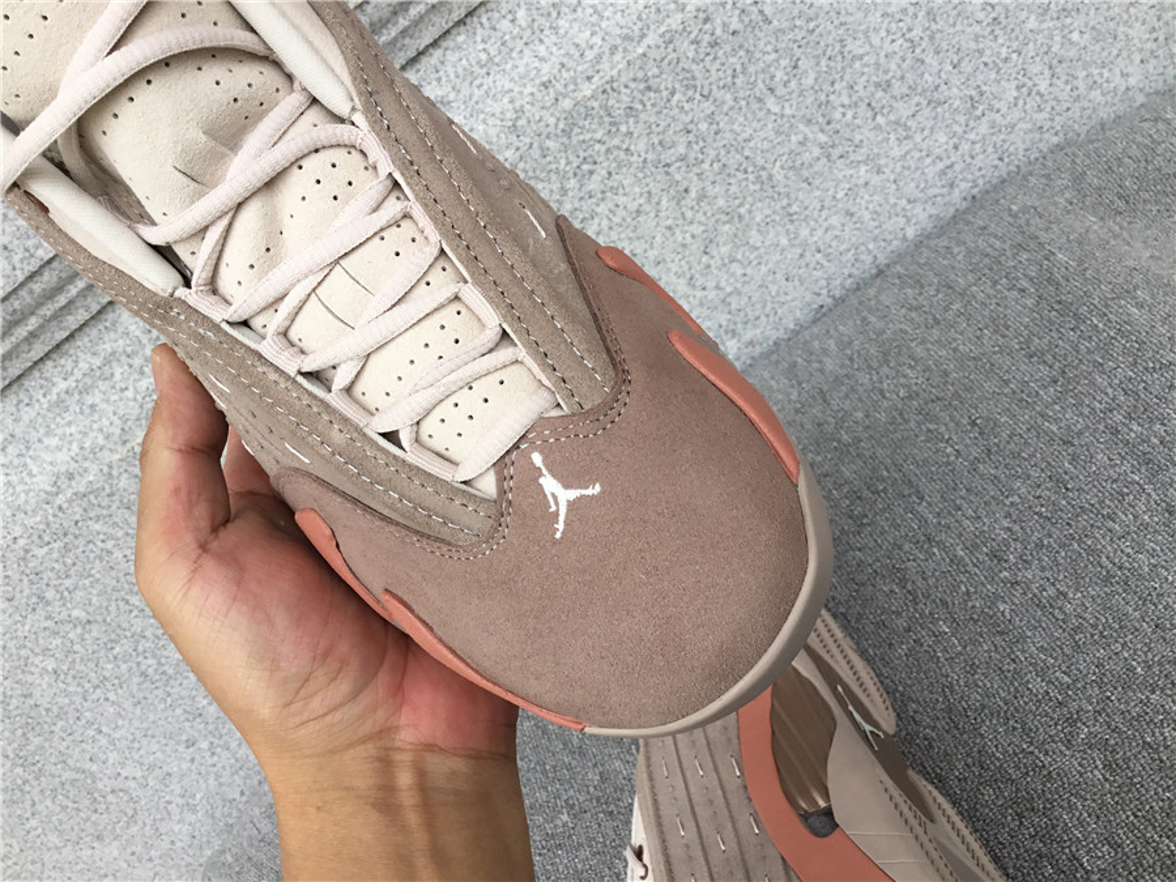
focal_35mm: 31
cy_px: 441
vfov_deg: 45.4
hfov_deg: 58.4
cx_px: 588
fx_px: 1053
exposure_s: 1/189
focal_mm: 3.3
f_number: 2.4
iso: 25
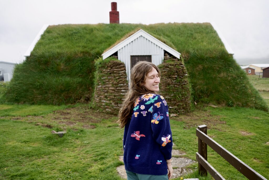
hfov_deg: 54.4
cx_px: 134
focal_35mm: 35
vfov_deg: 37.9
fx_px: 262
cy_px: 90
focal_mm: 35
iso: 100
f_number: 5
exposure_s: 1/320
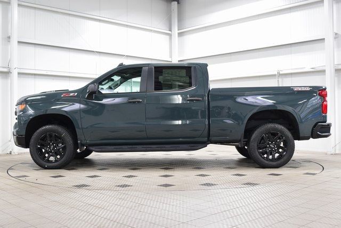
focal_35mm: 40
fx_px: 384
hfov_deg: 47.9
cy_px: 114
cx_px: 170
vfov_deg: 33.0
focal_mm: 27
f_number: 4
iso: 1600
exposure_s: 1/60
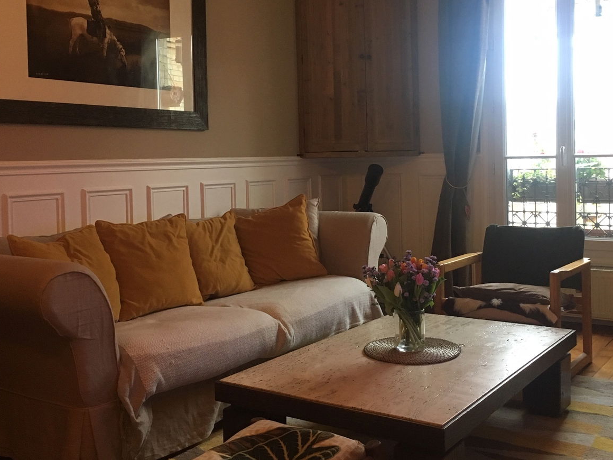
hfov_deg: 46.7
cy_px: 177
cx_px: 339
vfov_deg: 35.8
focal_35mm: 40
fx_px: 708
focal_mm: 4.15
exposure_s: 1/33
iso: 160
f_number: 2.2
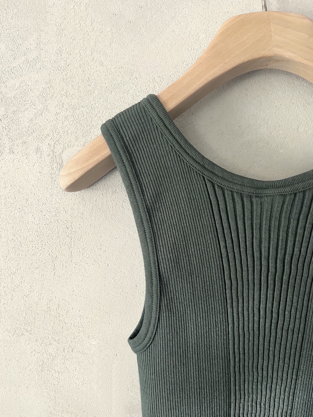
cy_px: 208
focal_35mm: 26
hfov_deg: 53.1
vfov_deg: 67.3
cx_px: 156
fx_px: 314
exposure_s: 1/73
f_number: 1.6
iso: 125
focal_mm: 5.1
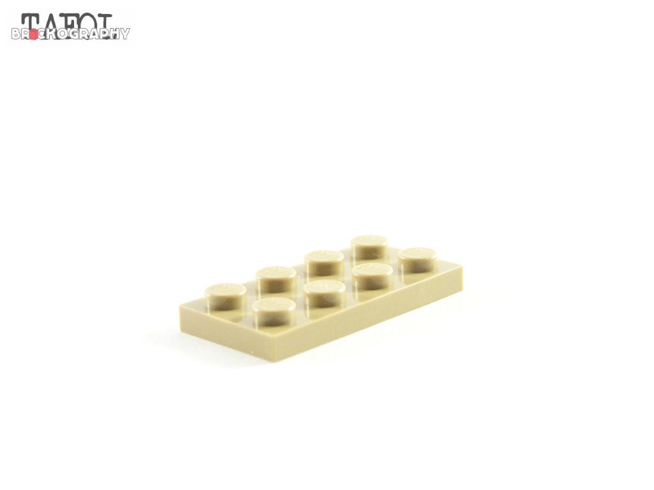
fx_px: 1776
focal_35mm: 94
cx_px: 327
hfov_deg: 20.9
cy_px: 245
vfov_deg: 15.7
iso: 400
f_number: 3.2
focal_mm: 15.6
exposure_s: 1/45
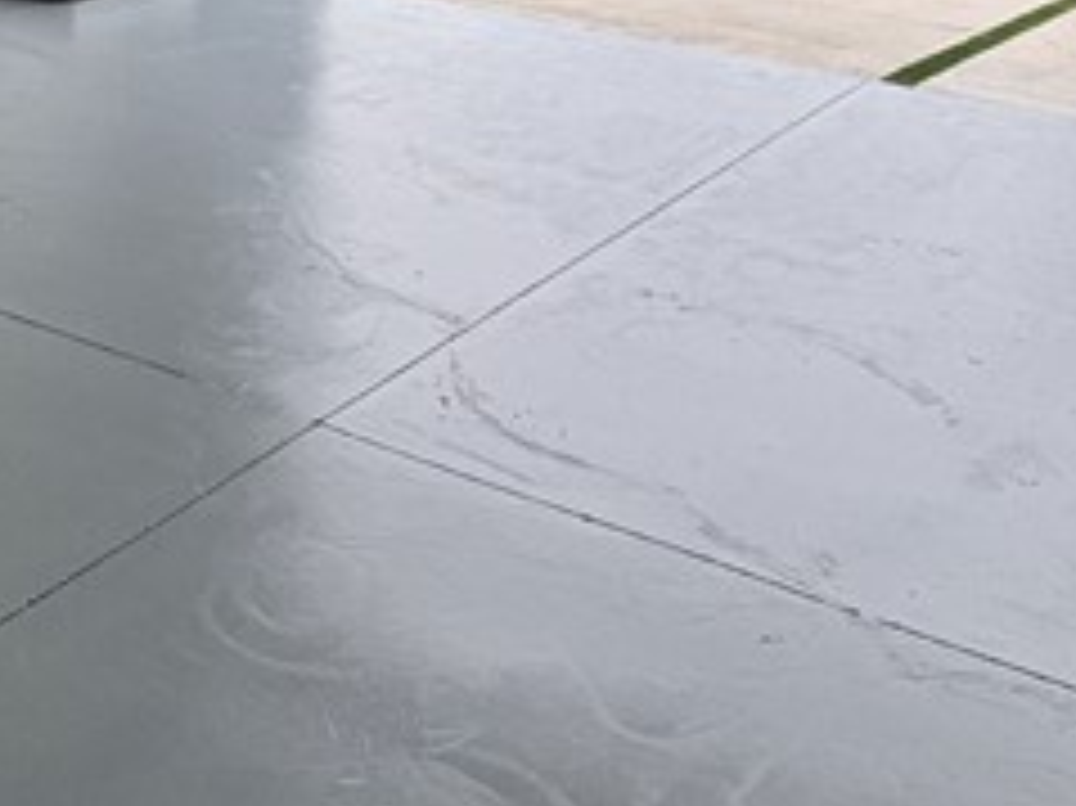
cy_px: -18
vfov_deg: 23.3
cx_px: 500
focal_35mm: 60
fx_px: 1864
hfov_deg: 32.2
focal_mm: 2.22
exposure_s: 1/238
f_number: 2.2
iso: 40
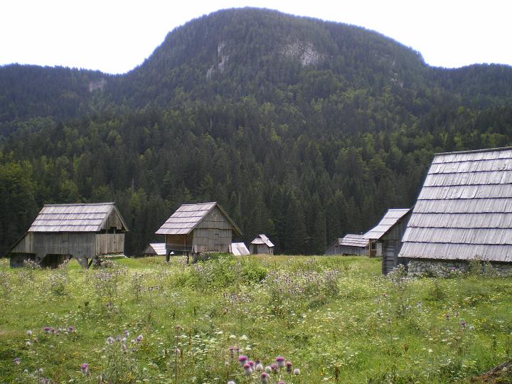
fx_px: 562
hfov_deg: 49.0
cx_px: 256
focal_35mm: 38
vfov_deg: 37.7
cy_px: 192
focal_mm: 6.3
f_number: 3.1
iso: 64
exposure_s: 1/160
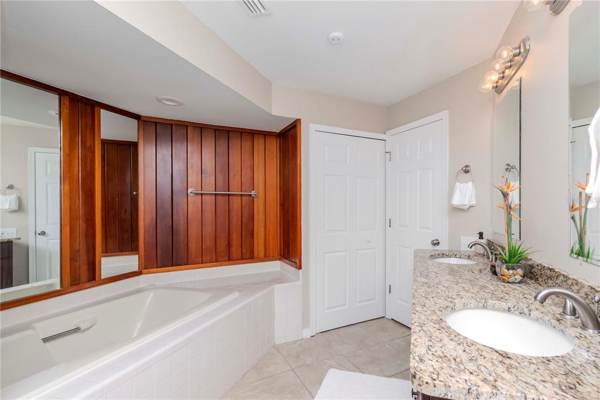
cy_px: 200
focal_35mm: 15
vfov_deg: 77.3
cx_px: 300
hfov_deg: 100.4
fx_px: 250
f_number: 10
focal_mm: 10
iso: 500
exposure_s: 1/200
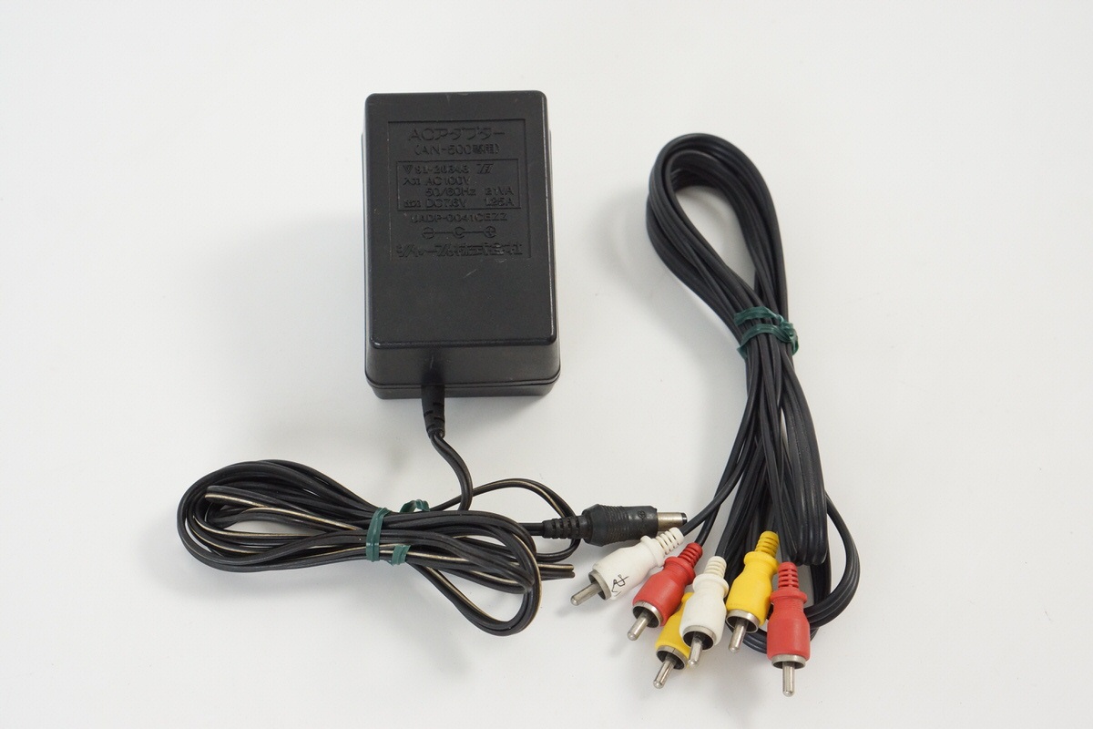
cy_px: 364
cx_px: 546
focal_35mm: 75
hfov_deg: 27.0
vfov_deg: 18.2
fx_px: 2277
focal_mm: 50
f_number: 6.3
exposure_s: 1/80
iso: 1000
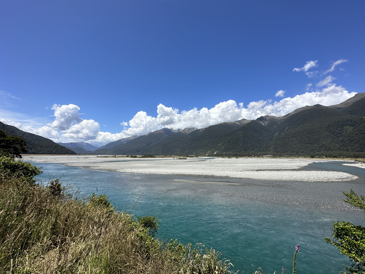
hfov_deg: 102.1
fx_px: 148
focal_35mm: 14
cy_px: 137
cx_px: 182
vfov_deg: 85.7
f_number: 2.2
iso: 50
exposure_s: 1/3731
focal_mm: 2.22
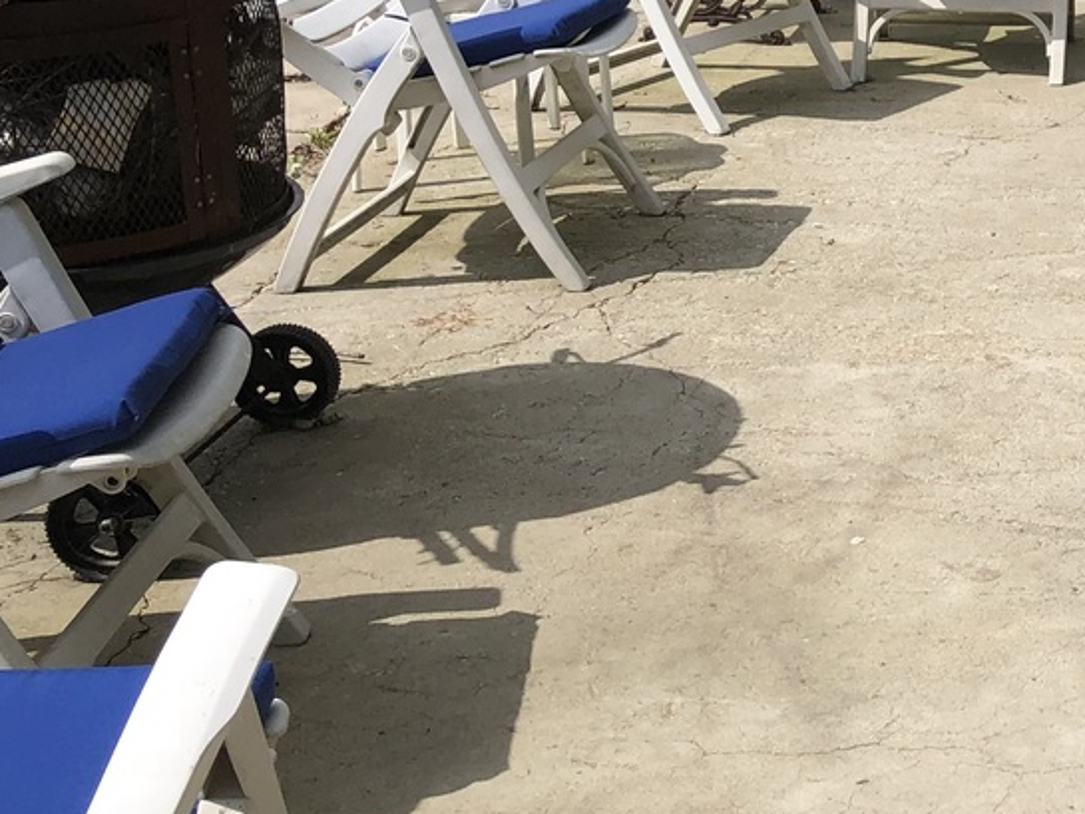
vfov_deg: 19.5
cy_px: 50
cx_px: 1410
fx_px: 2320
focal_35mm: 74
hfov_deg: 23.3
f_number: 1.8
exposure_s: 1/2857
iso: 20
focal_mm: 3.99
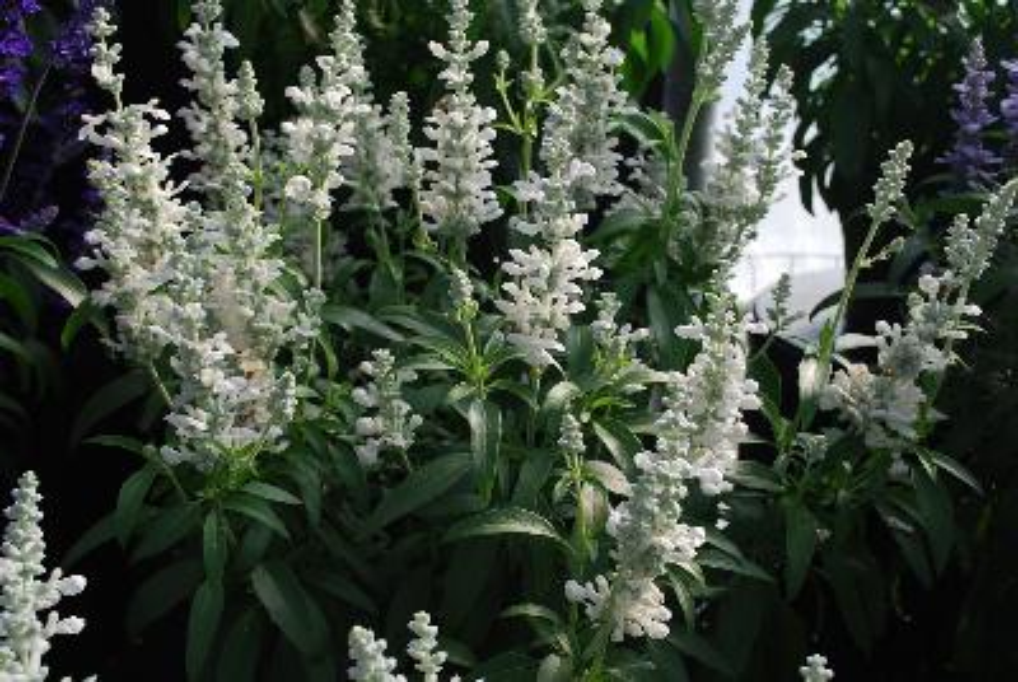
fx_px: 1274
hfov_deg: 43.5
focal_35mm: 45
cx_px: 509
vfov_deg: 30.0
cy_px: 341
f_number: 8
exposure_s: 1/60
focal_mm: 30
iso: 100
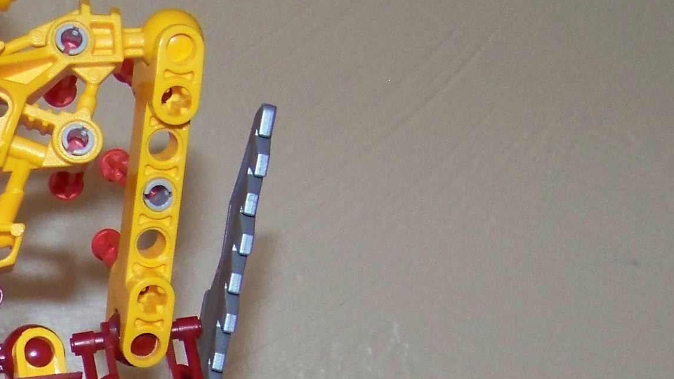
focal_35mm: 112
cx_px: -71
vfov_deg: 10.6
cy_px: 507
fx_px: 2002
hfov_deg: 18.4
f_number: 2.8
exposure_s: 1/30
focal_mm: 5.85
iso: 200
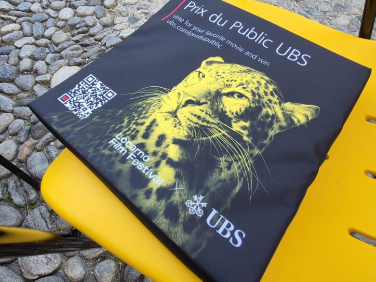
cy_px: 111
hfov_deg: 81.7
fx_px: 217
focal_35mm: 20
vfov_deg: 65.3
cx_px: 188
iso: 80
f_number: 2.2
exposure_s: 1/50
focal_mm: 2.2
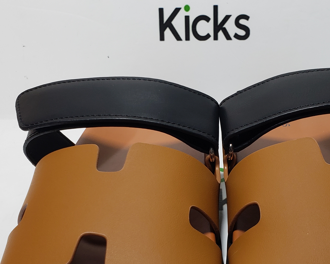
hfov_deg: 33.4
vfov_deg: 27.0
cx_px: 211
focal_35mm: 56
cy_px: 168
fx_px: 547
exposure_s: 1/174
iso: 50
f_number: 2.4
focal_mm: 4.3
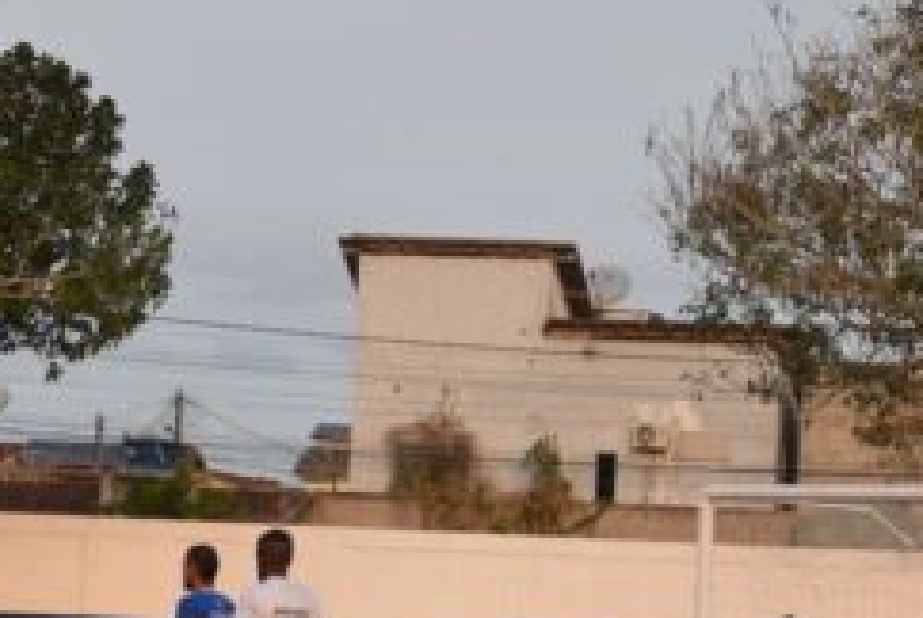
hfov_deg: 7.2
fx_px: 7316
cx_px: 202
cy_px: 368
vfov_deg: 4.8
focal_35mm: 285
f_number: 6.3
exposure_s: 1/640
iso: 200
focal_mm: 62
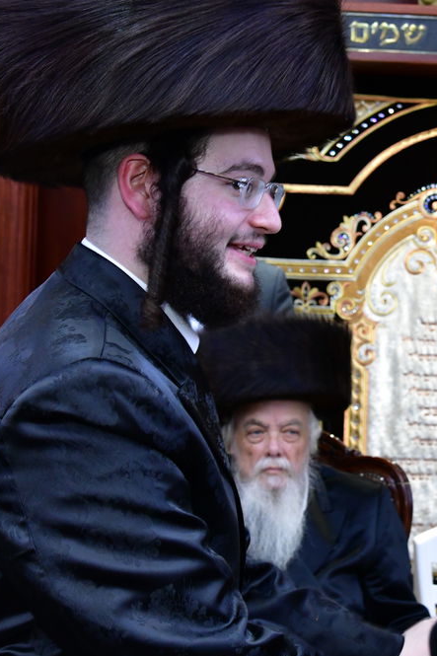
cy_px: 263
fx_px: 1457
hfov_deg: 16.8
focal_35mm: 80
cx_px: 409
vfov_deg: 25.3
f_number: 5.6
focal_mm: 38
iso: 2500
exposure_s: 1/100
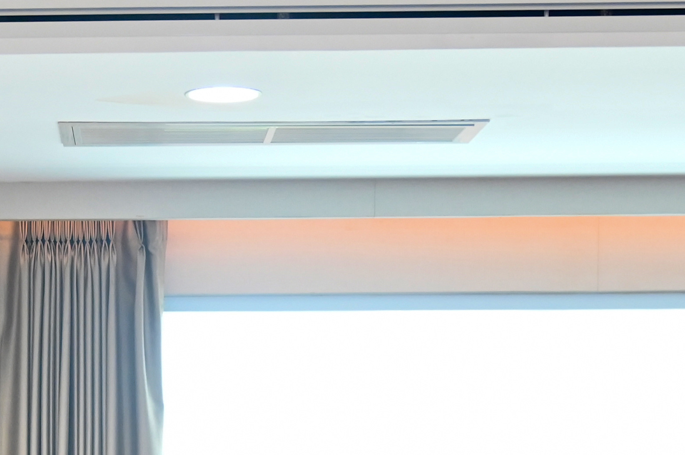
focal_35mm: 114
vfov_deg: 11.4
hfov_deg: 17.7
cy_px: 737
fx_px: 2167
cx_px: 84
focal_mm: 31
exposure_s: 1/125
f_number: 4
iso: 2000
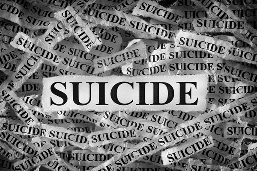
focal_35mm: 75
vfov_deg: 18.2
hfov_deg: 27.0
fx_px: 535
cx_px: 128
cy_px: 86
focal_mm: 50
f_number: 8
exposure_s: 1.3
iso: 100
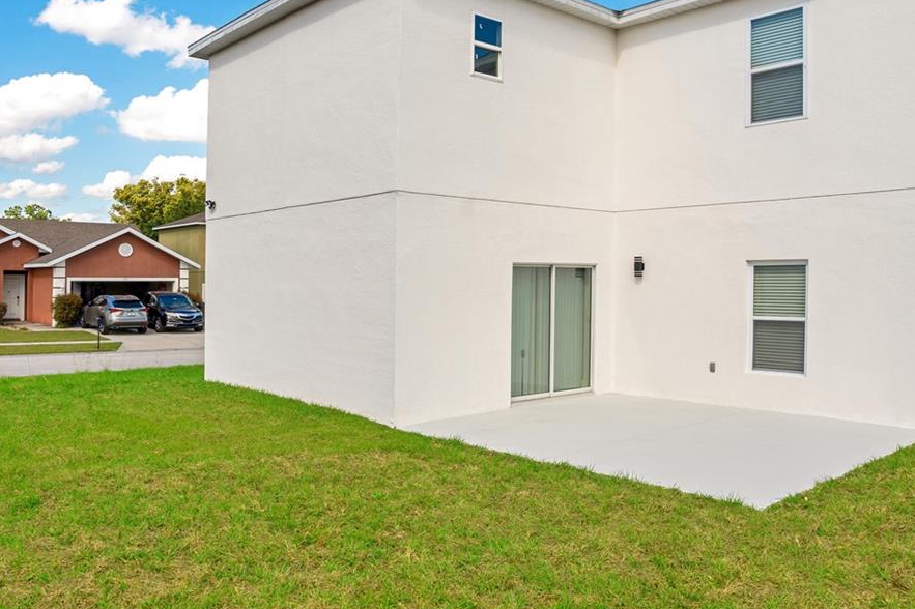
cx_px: 530
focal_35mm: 29
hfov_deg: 63.3
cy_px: 246
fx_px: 737
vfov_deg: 44.7
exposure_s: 1/200
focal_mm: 16
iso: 100
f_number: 10
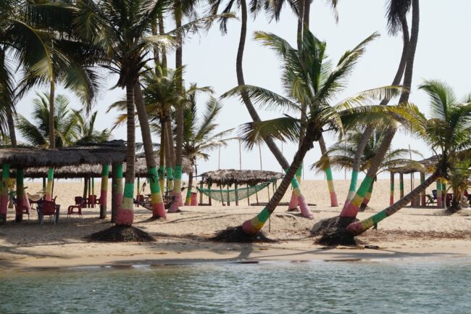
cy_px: 157
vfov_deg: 16.5
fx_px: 1079
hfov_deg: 24.6
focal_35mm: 82
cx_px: 236
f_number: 11
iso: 100
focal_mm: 55
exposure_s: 1/125
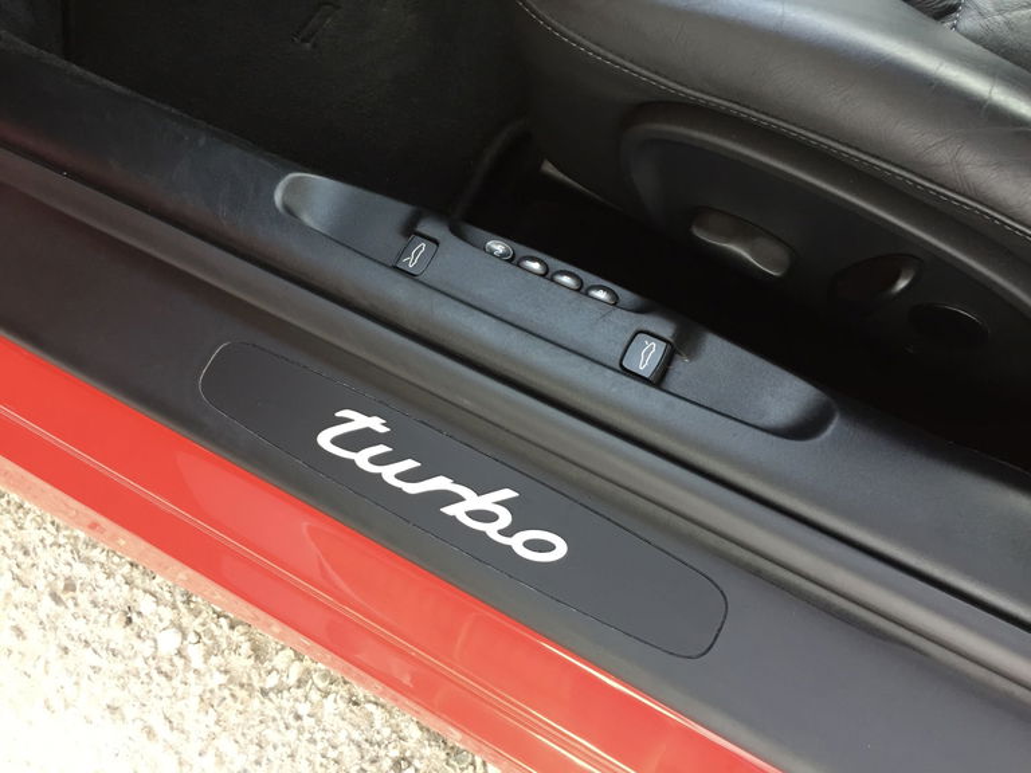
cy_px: 386
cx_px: 516
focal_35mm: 29
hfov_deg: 61.7
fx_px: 864
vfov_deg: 48.2
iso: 100
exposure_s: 1/33
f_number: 2.2
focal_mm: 4.15
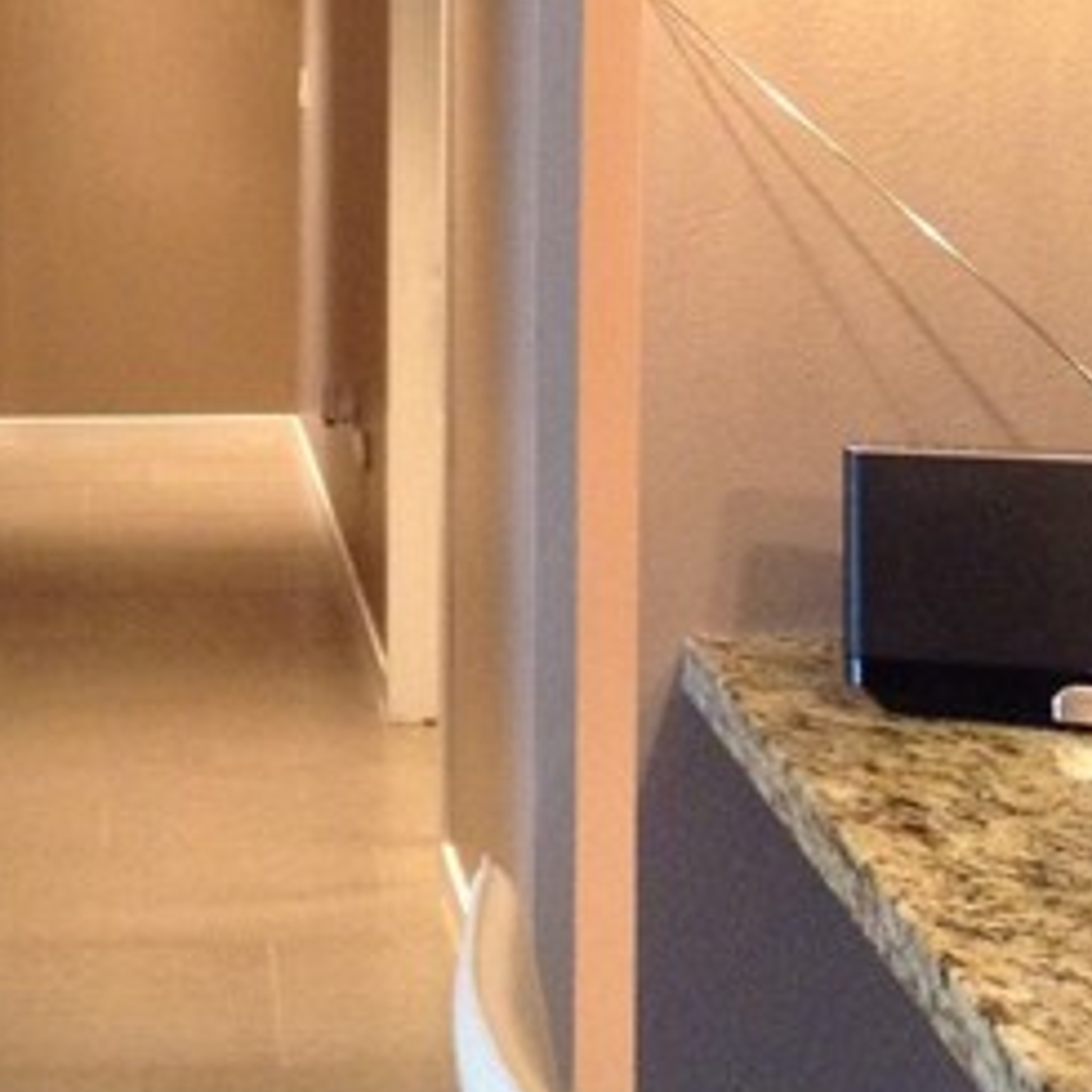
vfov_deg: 22.3
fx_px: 2712
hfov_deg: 22.5
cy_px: 134
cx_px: 259
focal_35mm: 76
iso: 250
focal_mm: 3.3
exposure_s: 1/20
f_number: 2.4
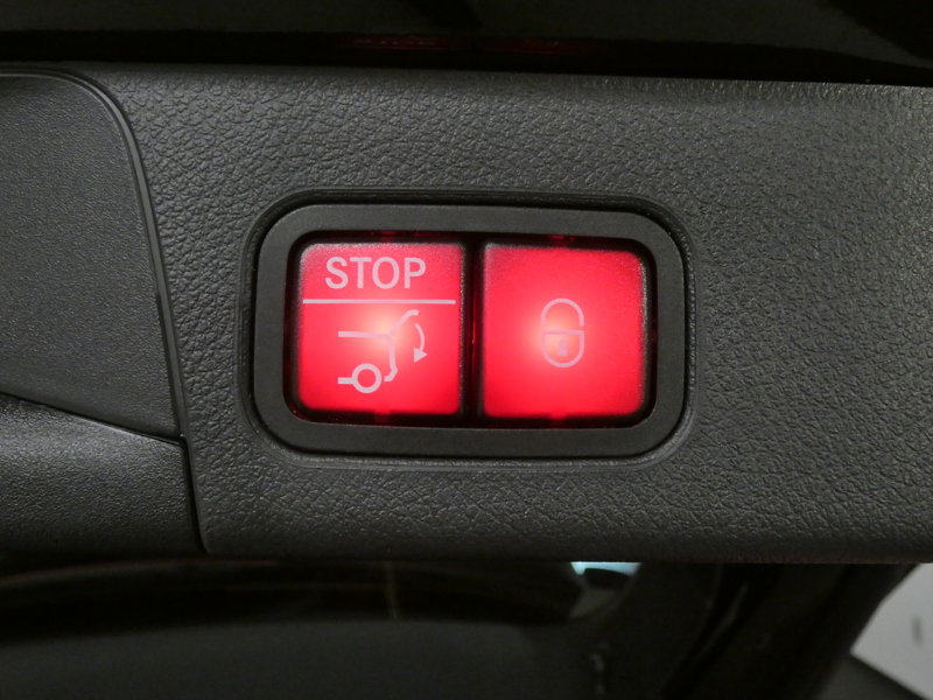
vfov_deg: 46.8
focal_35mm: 30
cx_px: 466
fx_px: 809
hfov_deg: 60.0
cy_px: 350
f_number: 3.3
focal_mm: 5.3
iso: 640
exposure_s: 1/80
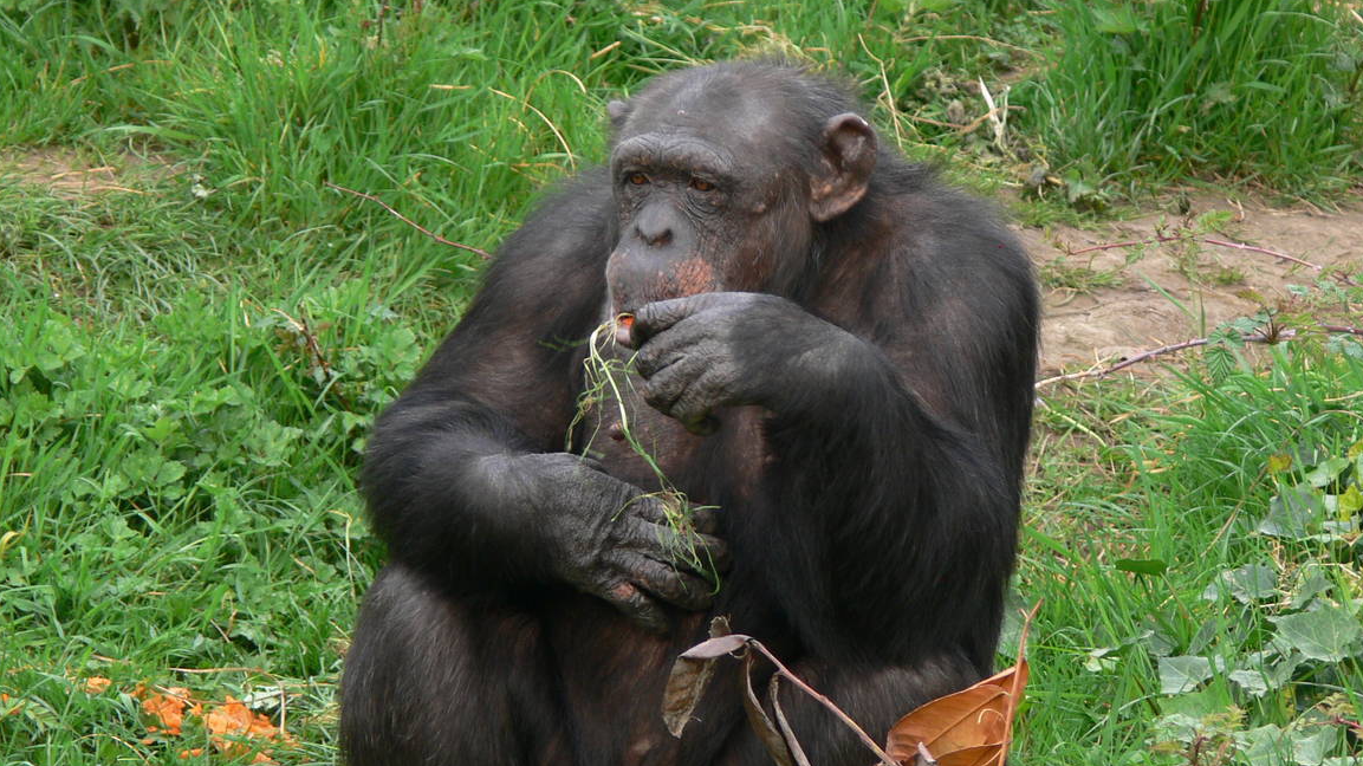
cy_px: 439
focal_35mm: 428
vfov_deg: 2.8
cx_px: 687
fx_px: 15465
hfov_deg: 5.0
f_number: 4
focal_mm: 59.7
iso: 80
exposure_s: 1/60
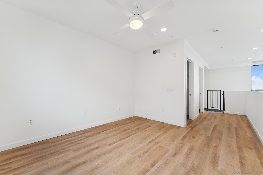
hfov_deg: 104.2
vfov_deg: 81.3
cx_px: 132
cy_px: 88
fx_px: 102
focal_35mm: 14
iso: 320
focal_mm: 14
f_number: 8
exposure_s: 1/30
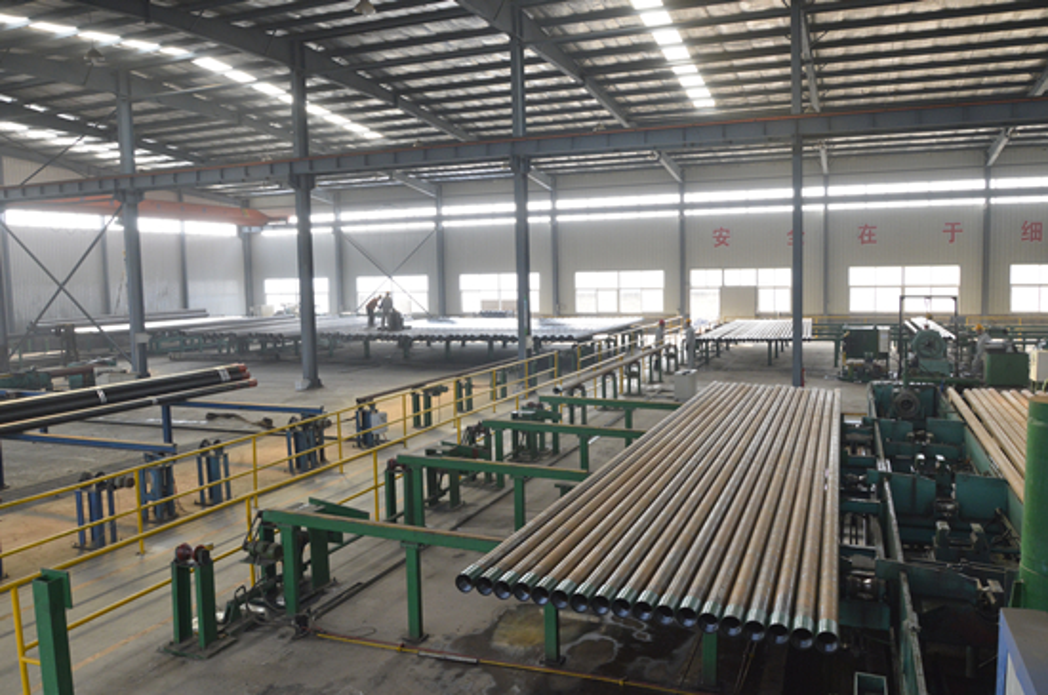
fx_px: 785
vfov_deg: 47.8
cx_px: 524
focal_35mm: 27
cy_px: 348
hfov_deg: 67.5
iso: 800
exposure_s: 1/30
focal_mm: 18
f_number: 11
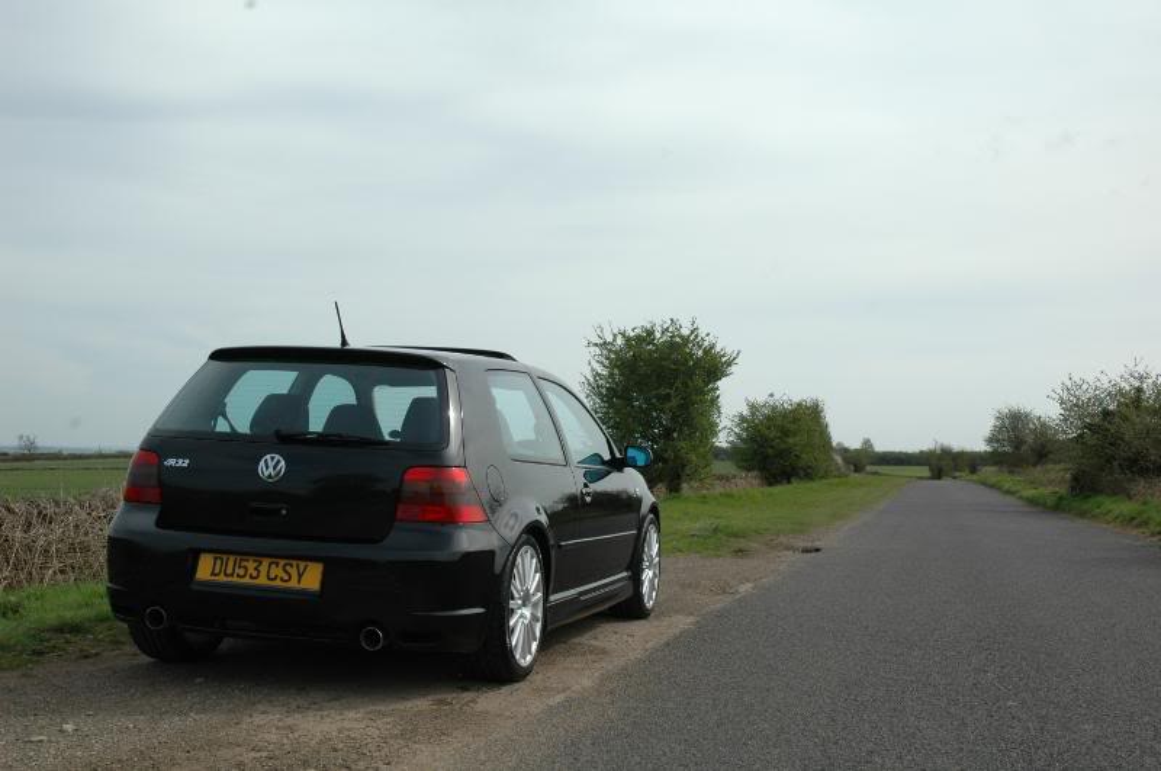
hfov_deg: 45.0
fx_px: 1401
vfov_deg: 30.8
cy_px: 386
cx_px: 580
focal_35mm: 44
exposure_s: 1/320
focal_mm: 29
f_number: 10
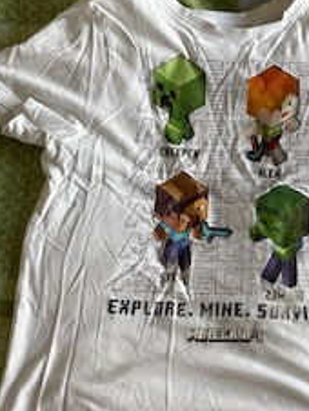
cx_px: 234
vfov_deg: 41.2
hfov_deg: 31.0
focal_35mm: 46
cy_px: 207
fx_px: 546
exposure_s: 1/122
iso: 80
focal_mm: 5.96
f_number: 1.6
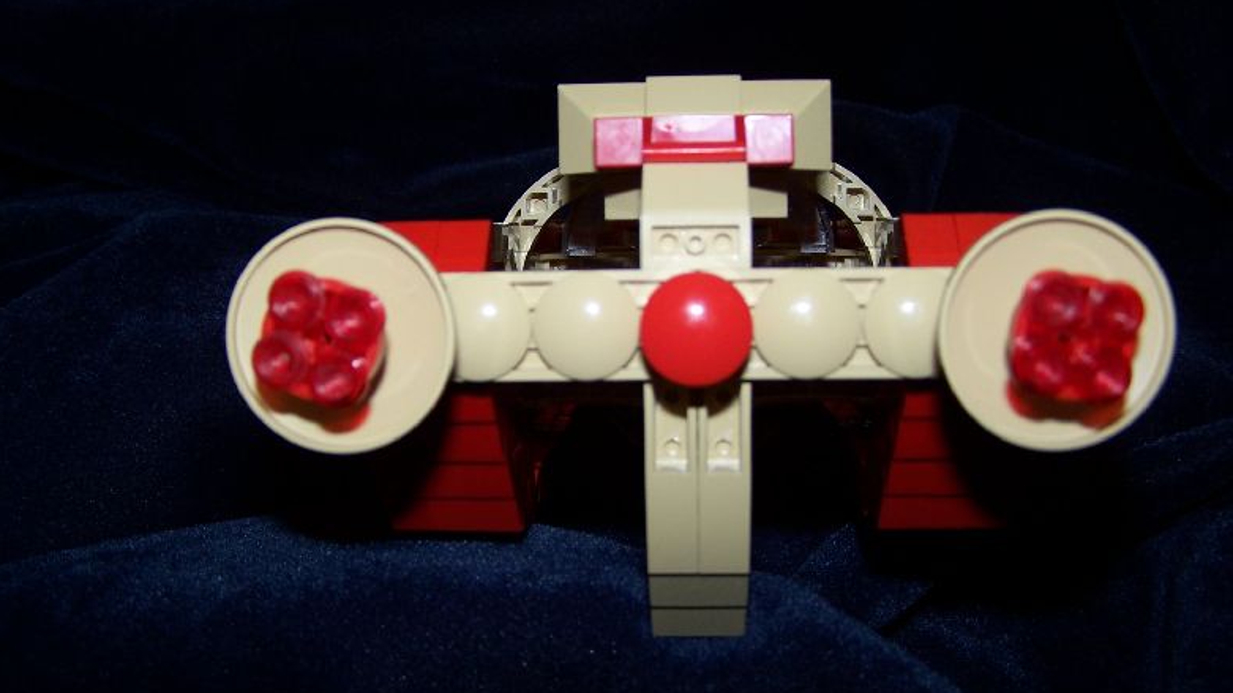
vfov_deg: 28.3
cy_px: 336
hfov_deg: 48.4
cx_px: 622
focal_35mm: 42
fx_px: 1373
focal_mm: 6.3
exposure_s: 1/60
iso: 80
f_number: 2.8
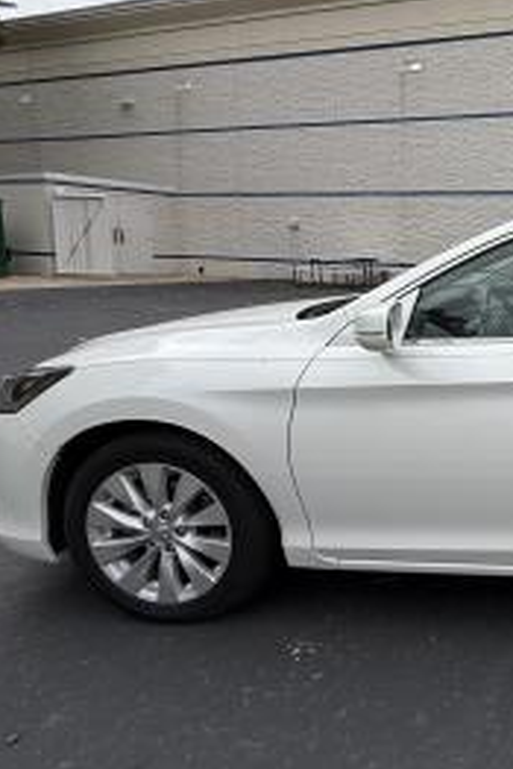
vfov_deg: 65.1
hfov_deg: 33.9
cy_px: 323
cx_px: 663
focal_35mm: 28
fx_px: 598
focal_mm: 2.22
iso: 50
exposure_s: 1/430
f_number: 2.2
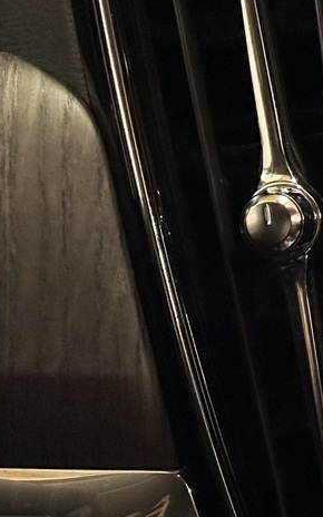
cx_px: 776
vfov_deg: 13.2
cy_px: 157
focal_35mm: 158
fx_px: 2225
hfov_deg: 7.7
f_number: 1.78
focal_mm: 6.86
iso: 500
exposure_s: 1/39
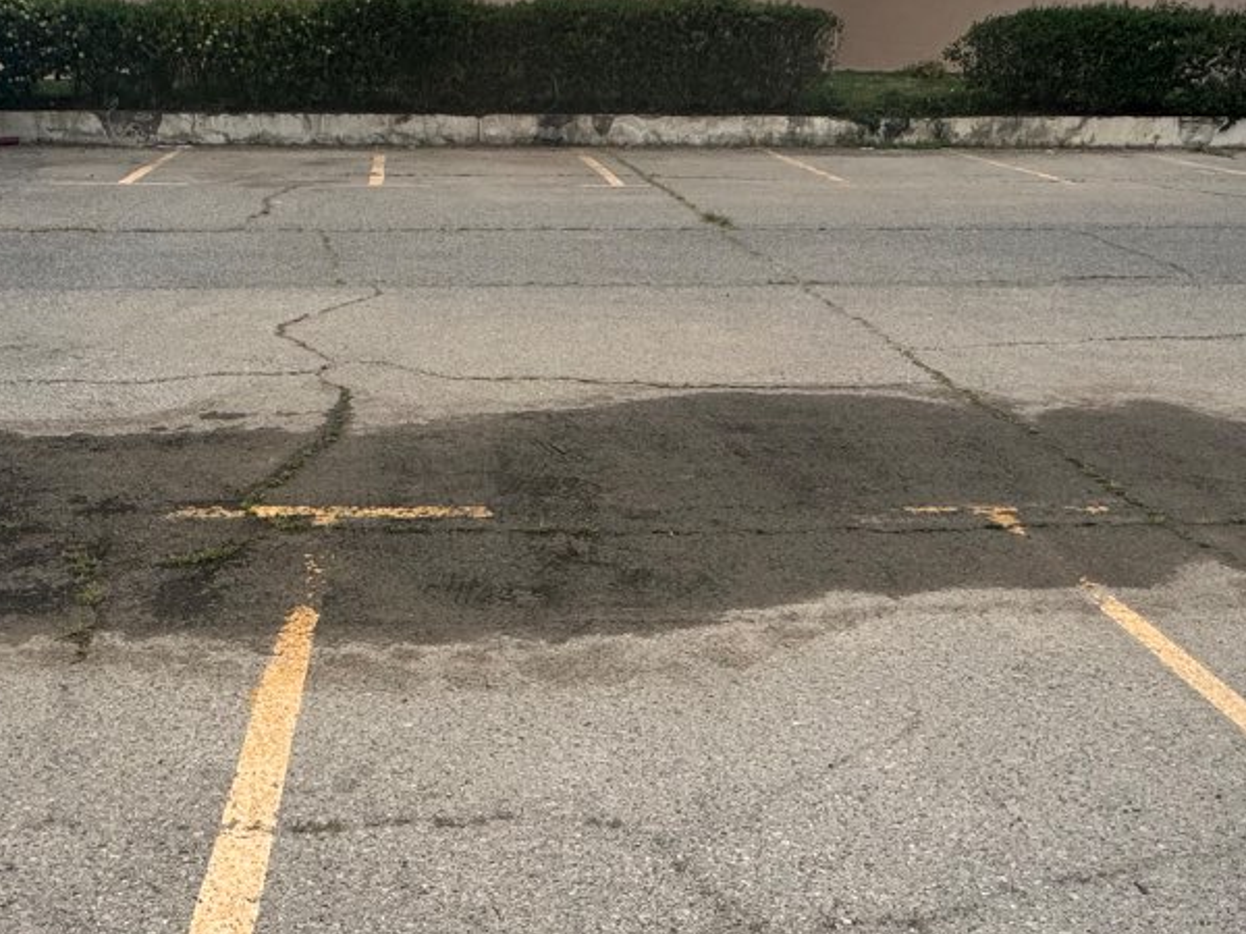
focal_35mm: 35
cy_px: 927
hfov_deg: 52.5
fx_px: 1260
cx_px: 546
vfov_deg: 36.7
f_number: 2.2
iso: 50
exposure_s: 1/1006
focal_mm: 2.22
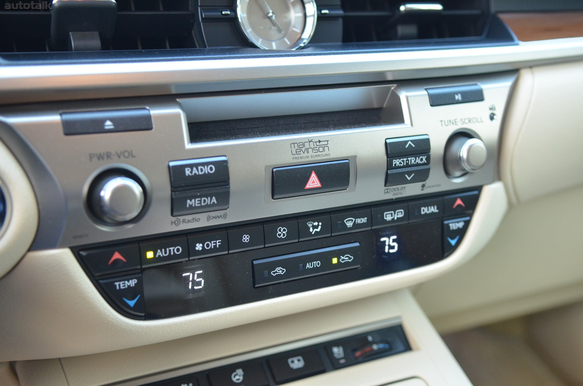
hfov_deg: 43.7
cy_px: 193
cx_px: 292
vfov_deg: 29.7
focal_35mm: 45
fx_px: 727
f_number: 2.8
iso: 1600
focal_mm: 30
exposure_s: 1/50
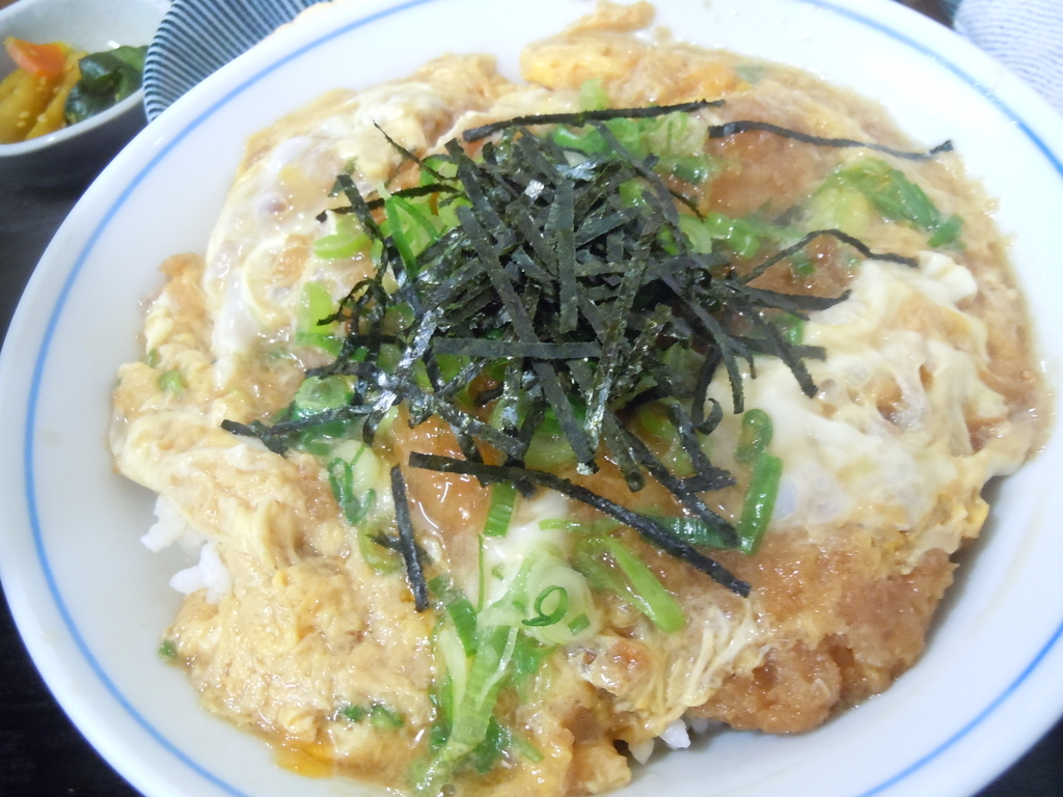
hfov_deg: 55.4
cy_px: 398
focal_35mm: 33
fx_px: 1013
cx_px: 532
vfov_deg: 42.9
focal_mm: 5.9
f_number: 4
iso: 800
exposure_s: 1/13
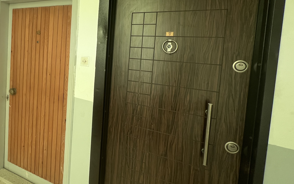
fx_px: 168
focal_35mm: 21
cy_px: 58
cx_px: 76
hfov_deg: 76.7
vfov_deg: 55.8
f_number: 1.8
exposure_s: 1/99
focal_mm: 1.57
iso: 200
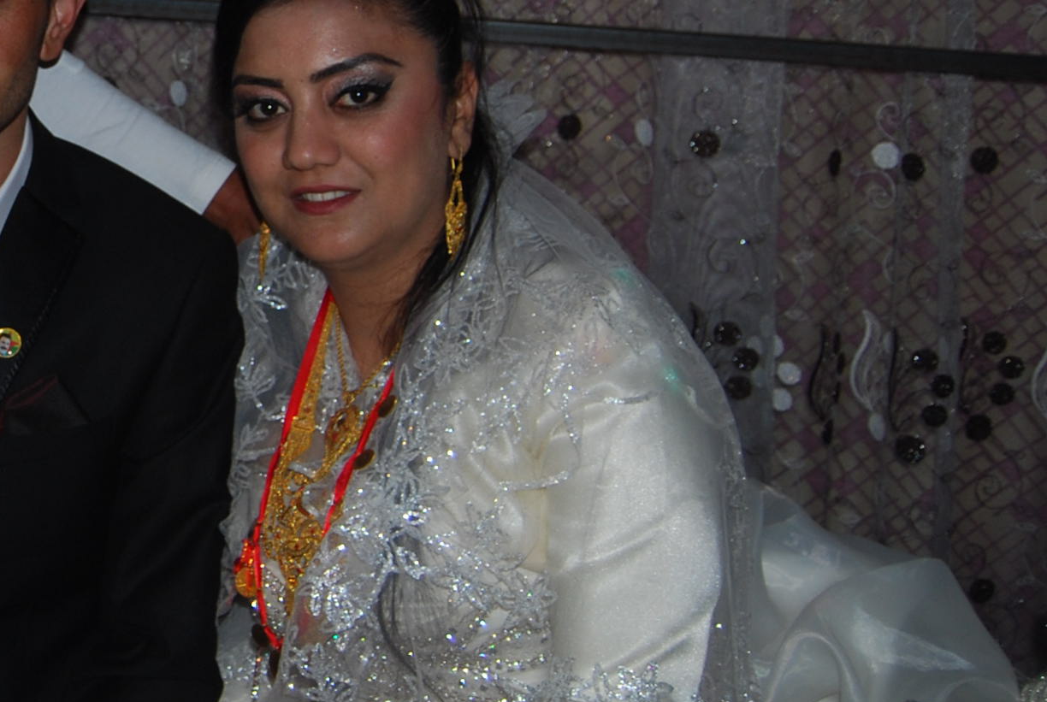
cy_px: 140
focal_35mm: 71
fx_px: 2069
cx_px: -137
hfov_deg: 26.0
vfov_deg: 19.1
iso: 200
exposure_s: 1/60
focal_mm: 20
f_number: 3.8
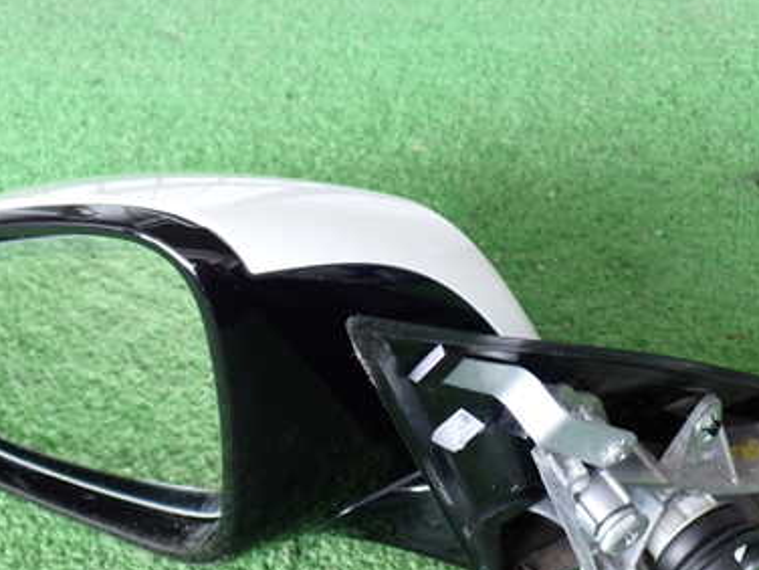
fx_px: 1118
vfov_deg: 28.3
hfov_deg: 37.5
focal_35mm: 51
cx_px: 371
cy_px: 390
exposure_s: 1/50
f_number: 2.4
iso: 200
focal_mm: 5.79
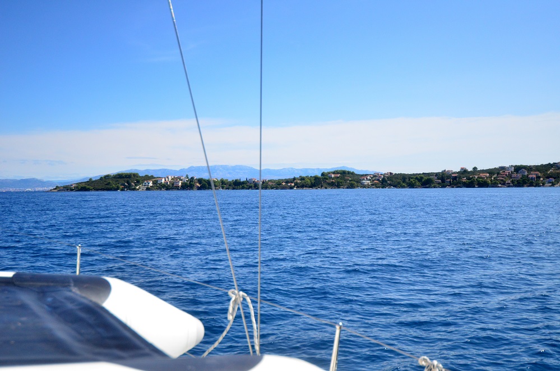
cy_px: 186
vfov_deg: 36.7
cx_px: 280
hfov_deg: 53.2
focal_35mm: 36
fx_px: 559
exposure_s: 1/8000
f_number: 4
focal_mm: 24
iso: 1000
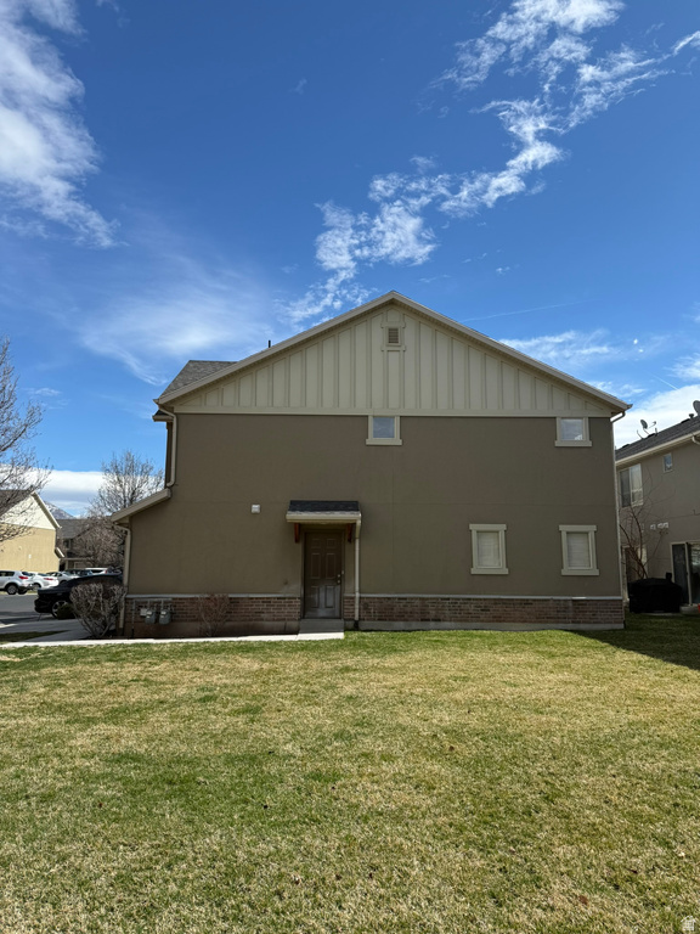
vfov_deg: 71.6
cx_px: 350
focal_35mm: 24
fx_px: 647
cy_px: 467
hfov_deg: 56.8
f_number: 1.78
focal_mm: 6.76
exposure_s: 1/4167
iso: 80
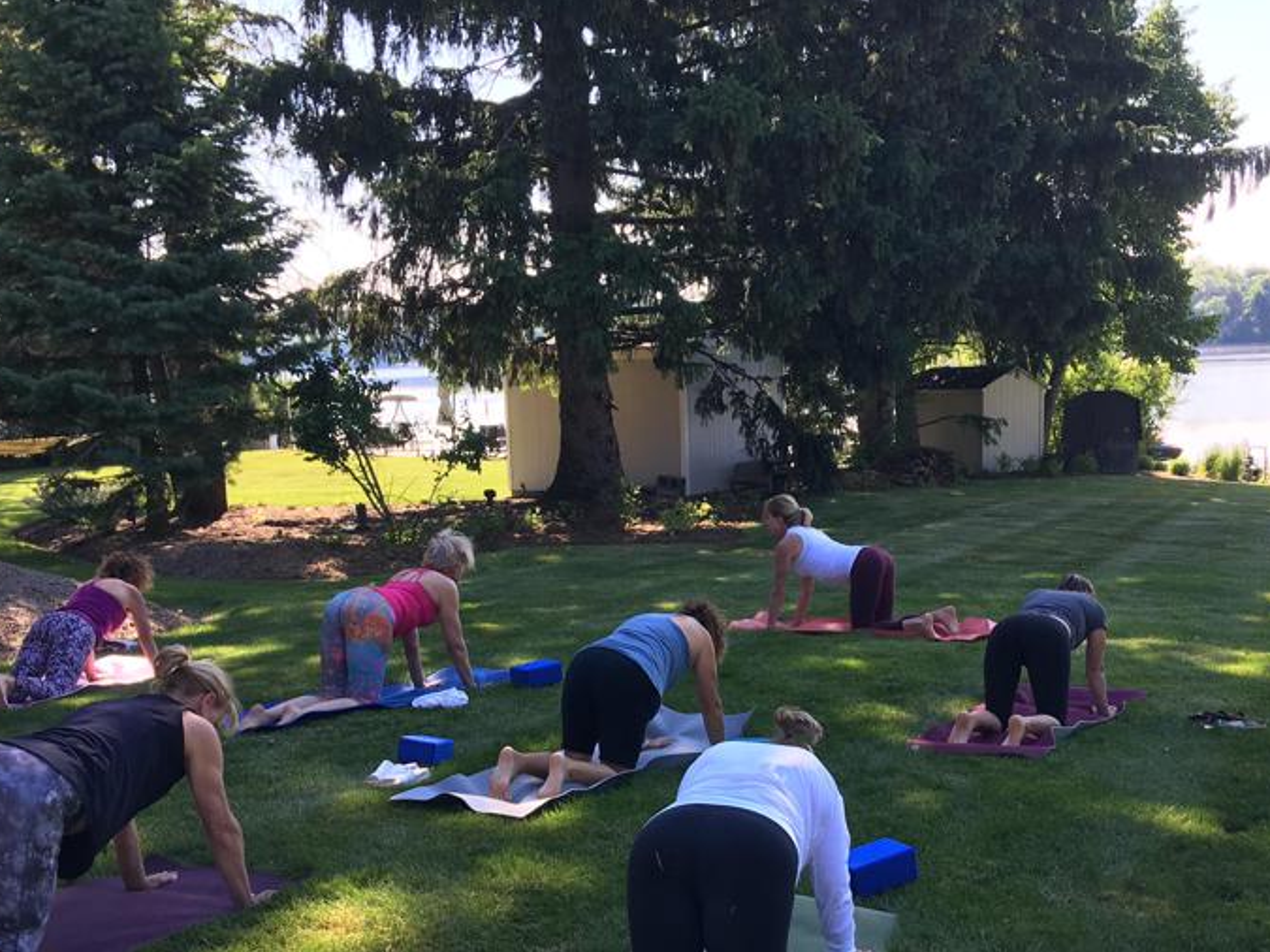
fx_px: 1614
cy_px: 683
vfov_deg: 32.4
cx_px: 724
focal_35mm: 44
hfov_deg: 42.8
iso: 25
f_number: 2.2
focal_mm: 4.15
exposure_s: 1/331
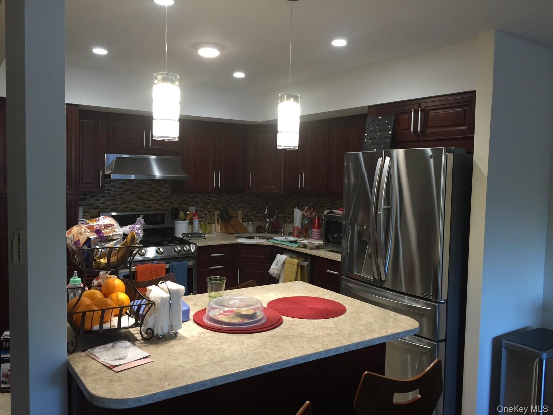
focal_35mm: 29
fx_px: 463
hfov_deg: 61.7
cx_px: 276
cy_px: 208
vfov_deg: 48.2
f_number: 2.2
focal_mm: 4.15
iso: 100
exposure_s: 1/30
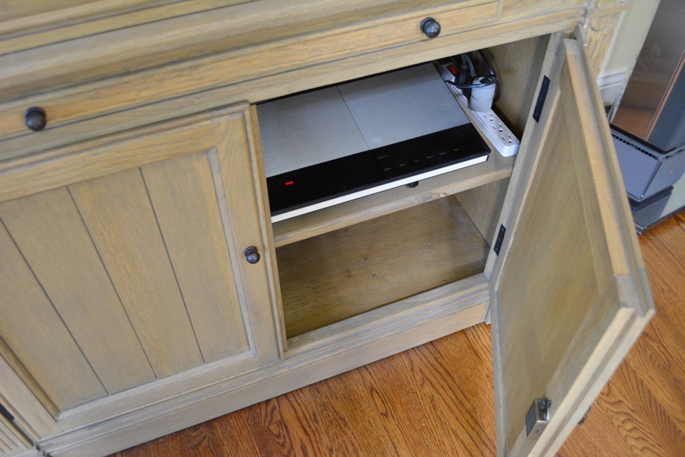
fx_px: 628
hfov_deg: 57.2
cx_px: 342
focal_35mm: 33
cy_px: 228
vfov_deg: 40.0
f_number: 4
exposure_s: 1/40
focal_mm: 22
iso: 800
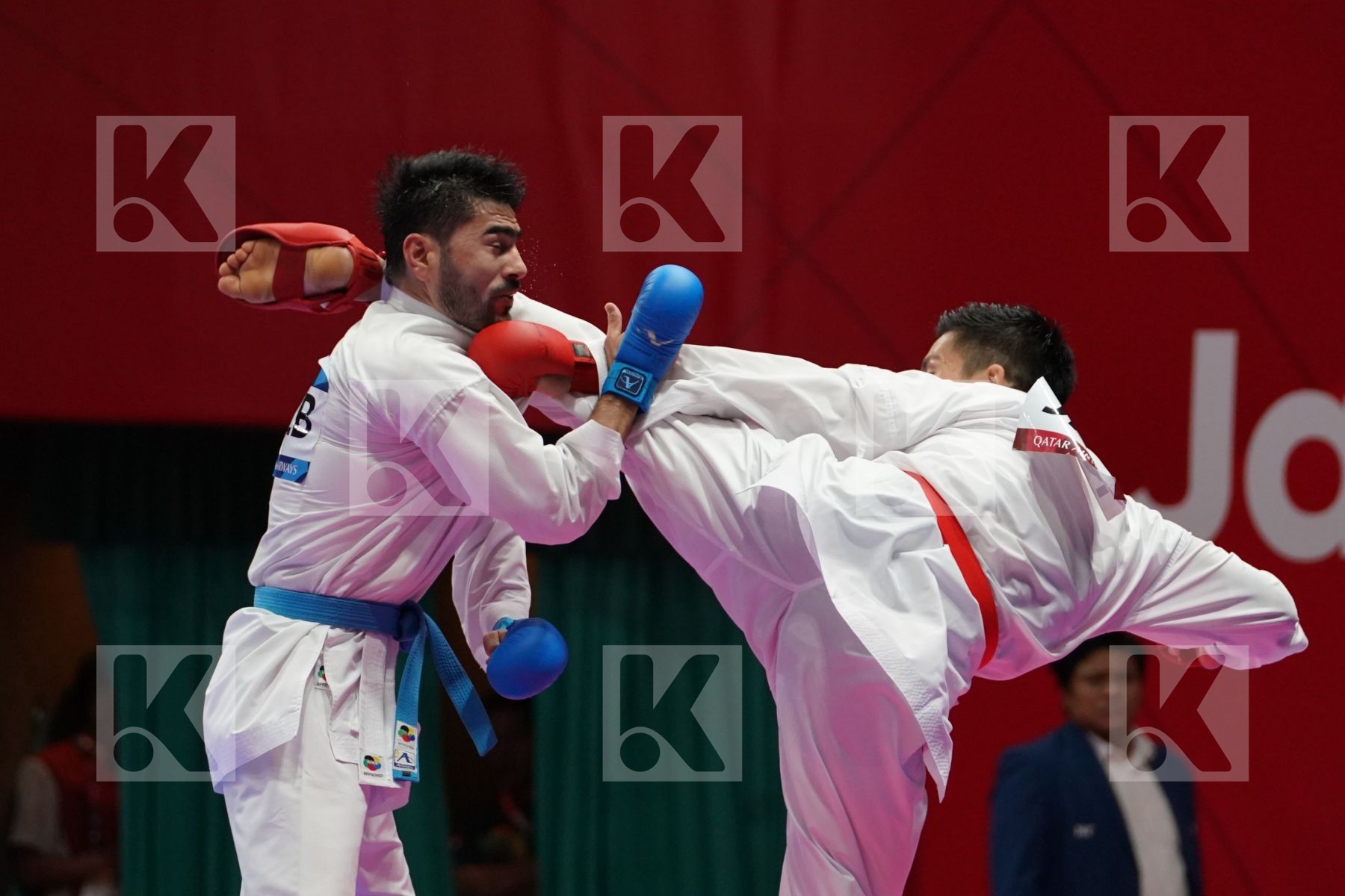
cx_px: 672
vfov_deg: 4.5
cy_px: 448
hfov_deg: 6.7
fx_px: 11432
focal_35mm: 306
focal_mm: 204
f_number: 4
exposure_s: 1/1000
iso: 3200
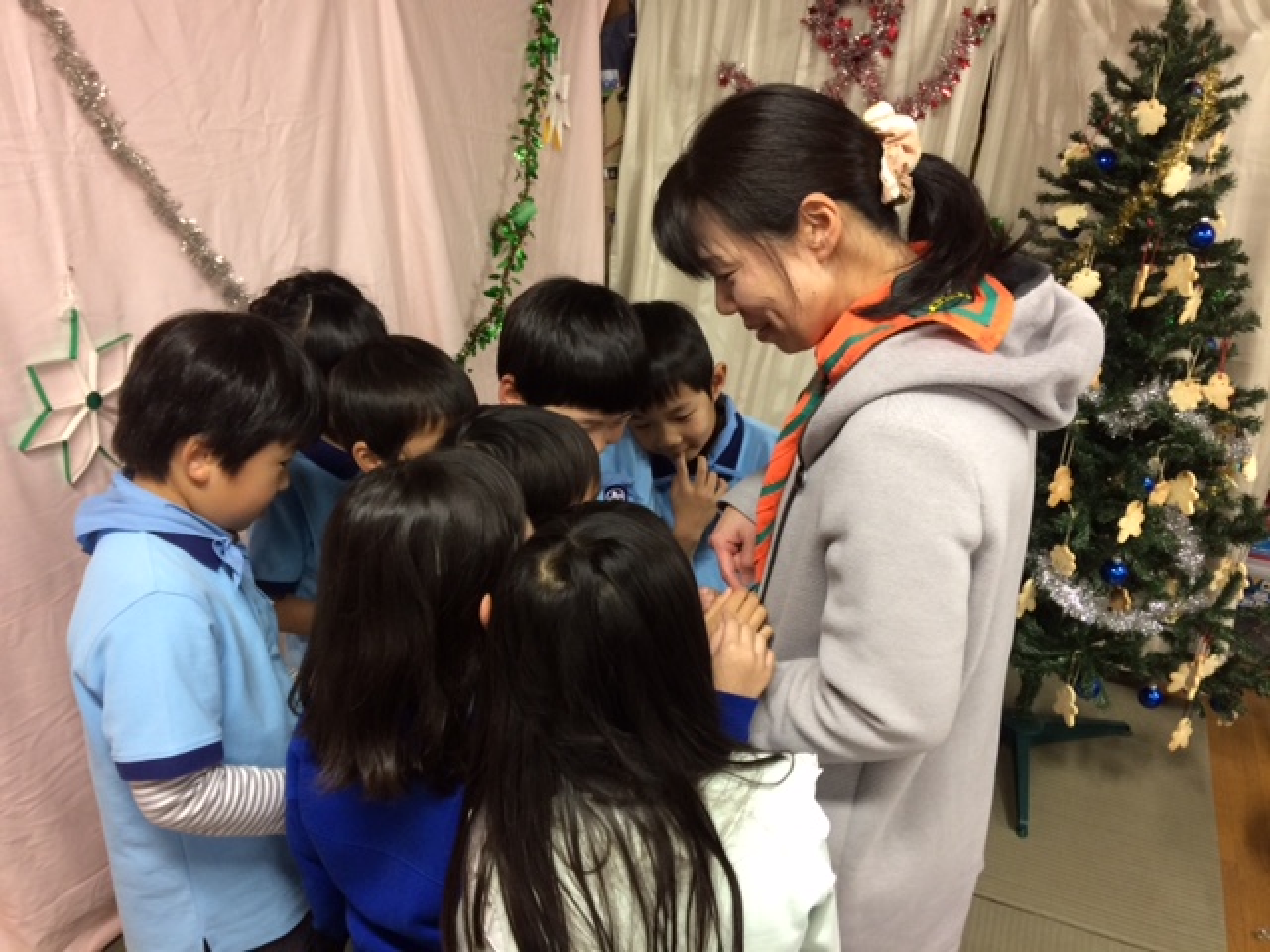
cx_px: 635
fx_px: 1064
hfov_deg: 61.7
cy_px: 476
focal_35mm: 29
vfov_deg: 48.2
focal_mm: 4.15
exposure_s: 1/30
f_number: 2.2
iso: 125
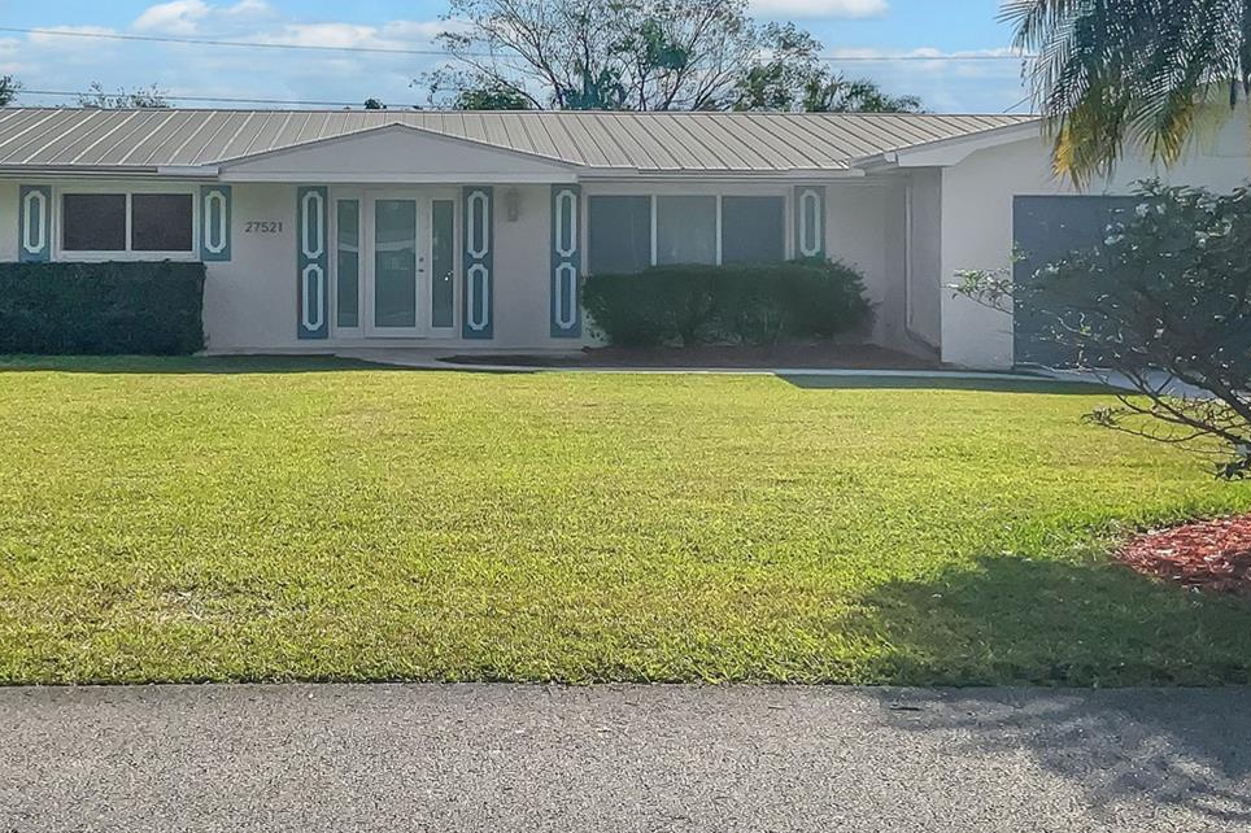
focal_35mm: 50
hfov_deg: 39.4
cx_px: 475
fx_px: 1737
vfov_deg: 26.6
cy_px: 197
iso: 16
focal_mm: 3
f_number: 1.8
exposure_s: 1/5800
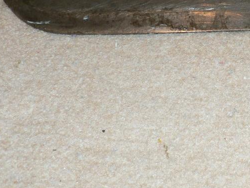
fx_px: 665
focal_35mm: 92
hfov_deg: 20.4
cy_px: 8
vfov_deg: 15.8
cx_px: 267
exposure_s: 1/60
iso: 100
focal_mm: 6
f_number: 2.8
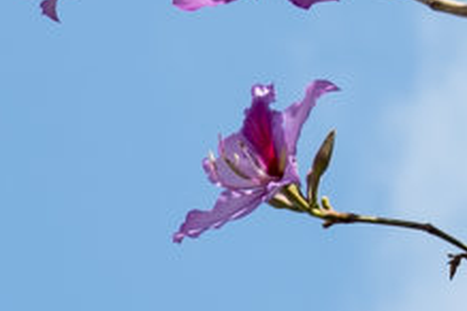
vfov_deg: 2.3
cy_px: -354
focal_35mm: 586
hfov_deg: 3.5
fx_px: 7601
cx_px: 729
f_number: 7.1
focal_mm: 71.1
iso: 200
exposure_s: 1/180
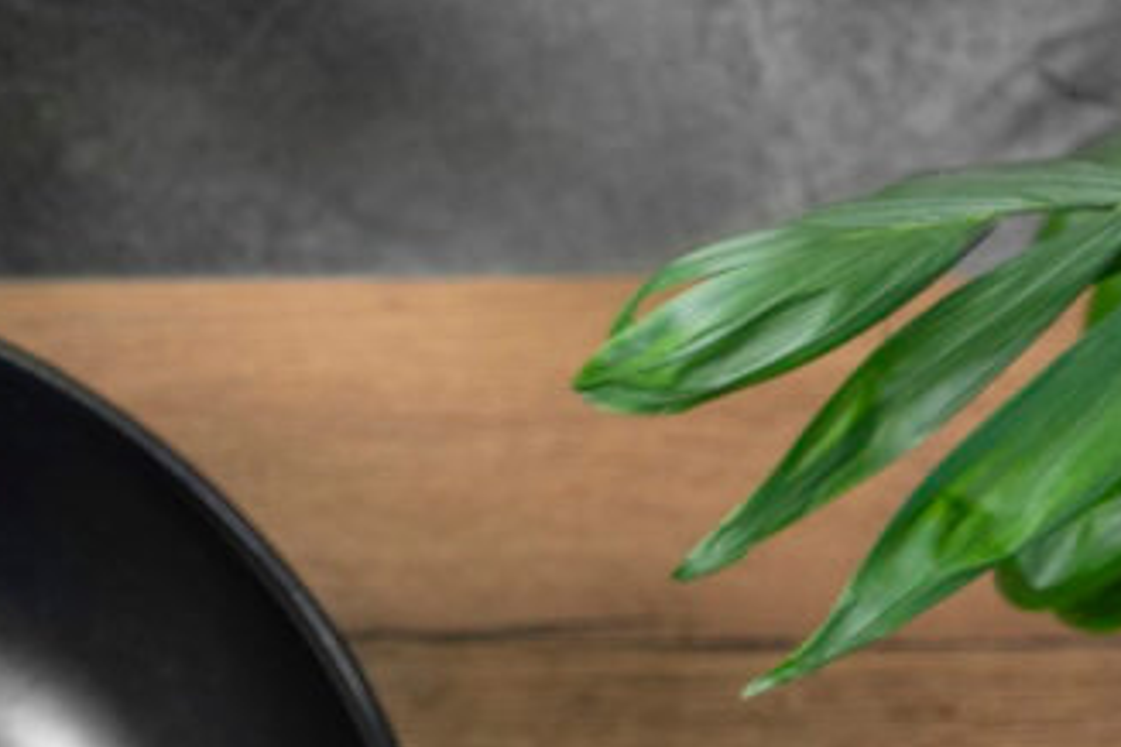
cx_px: -309
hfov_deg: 17.9
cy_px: 742
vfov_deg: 12.6
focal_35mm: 107
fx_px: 3332
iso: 800
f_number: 4
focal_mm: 35
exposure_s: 1/100
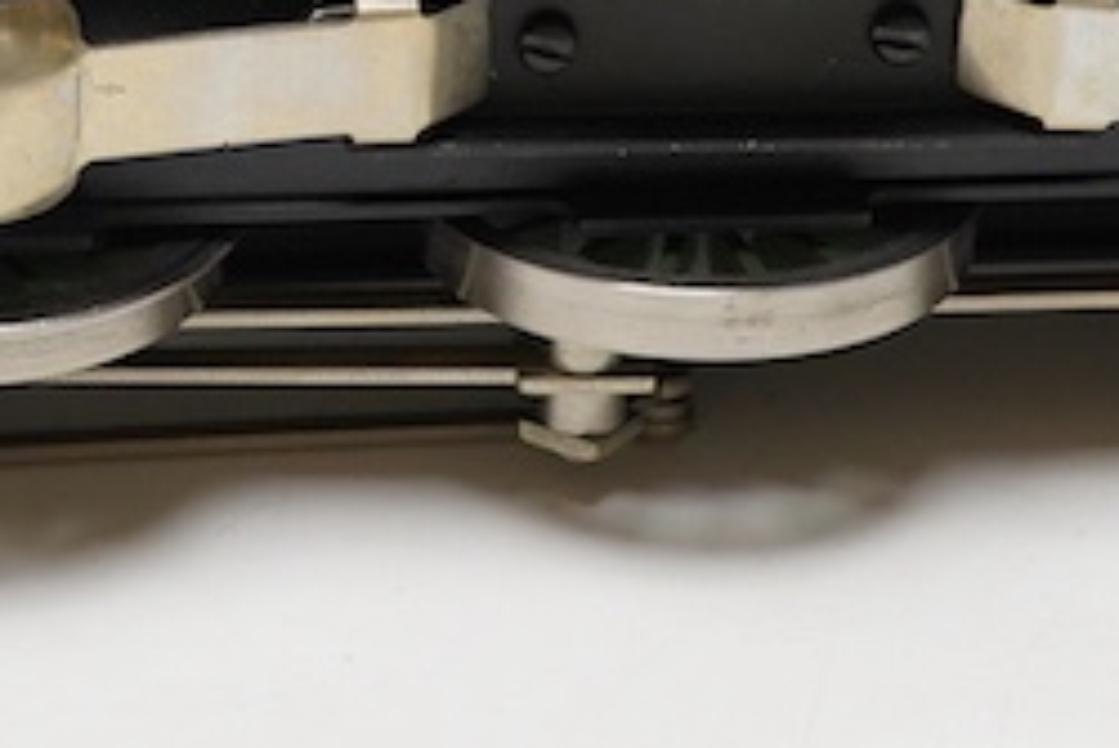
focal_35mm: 162
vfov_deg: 8.4
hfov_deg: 12.6
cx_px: 327
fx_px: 5038
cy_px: -121
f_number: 9
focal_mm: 30
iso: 1250
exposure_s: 1/125
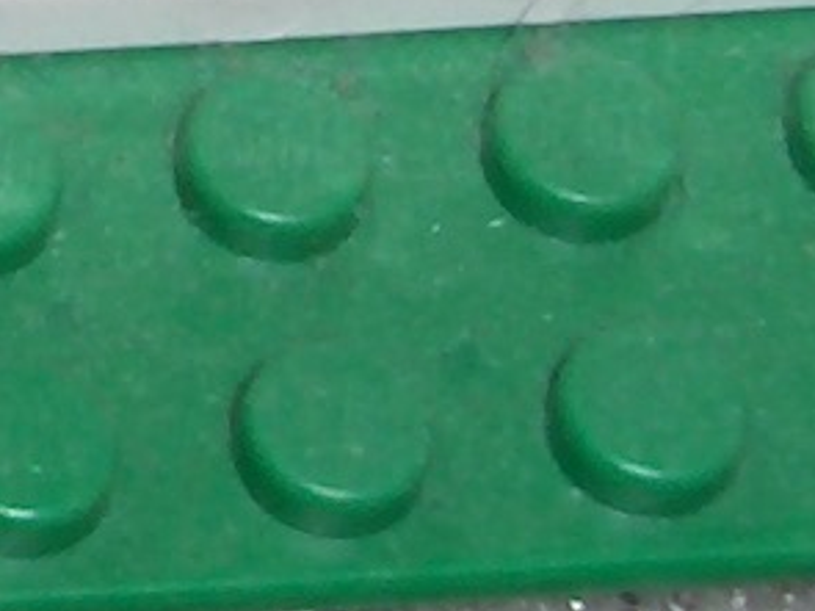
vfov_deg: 4.2
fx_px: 8096
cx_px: -1641
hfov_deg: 5.4
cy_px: -1034
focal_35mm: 344
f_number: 4.8
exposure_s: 1/60
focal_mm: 7.4
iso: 100
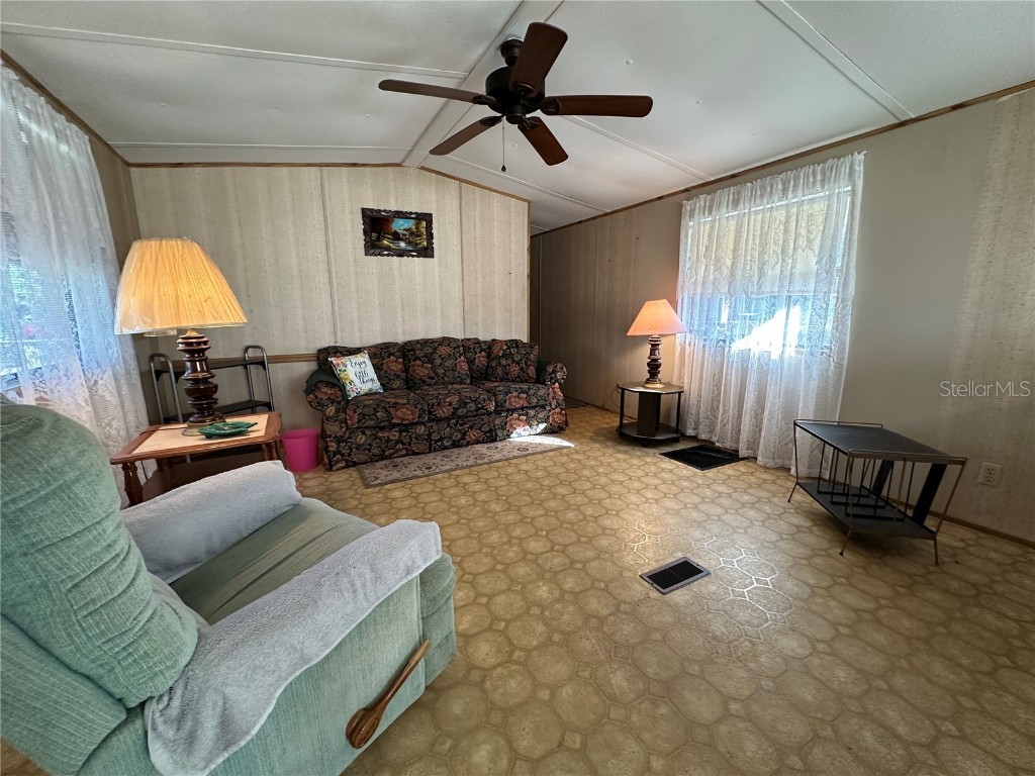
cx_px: 518
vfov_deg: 85.7
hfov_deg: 102.1
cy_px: 388
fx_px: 419
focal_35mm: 14
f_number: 2.2
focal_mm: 2.22
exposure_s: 1/120
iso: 250
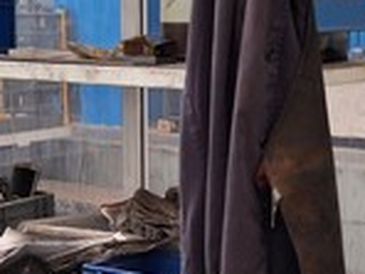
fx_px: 981
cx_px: 155
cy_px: 235
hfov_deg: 21.1
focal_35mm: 93
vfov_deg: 15.7
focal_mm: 5.54
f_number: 1.8
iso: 320
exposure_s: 1/33
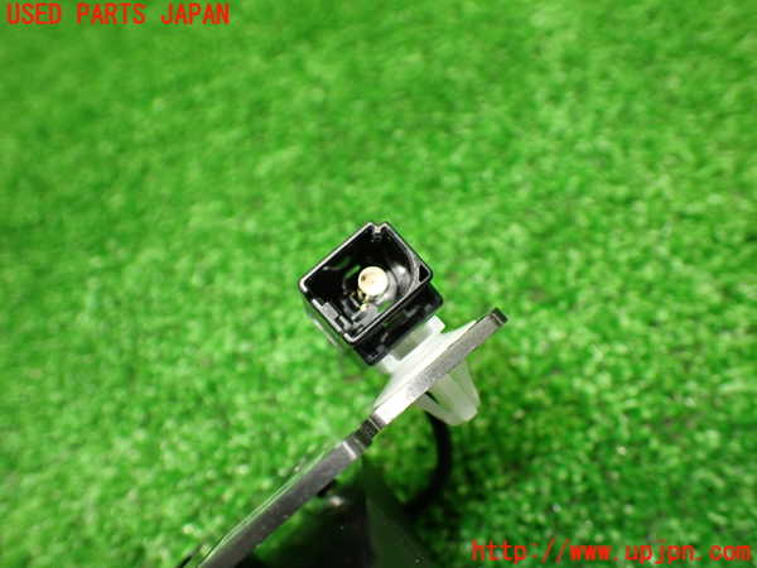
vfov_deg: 46.8
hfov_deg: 60.0
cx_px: 378
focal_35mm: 30
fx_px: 656
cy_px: 284
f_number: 2.3
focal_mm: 5.4
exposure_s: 1/125
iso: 640
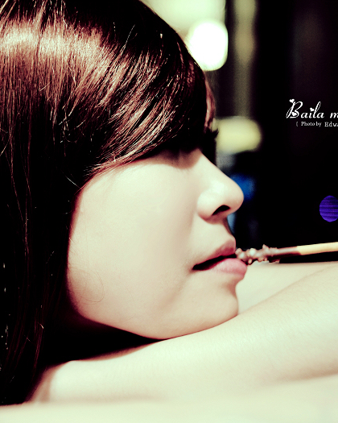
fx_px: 625
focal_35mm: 50
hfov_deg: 29.9
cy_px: 209
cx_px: 95
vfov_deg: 37.3
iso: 640
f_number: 2
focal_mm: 35
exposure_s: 1/30
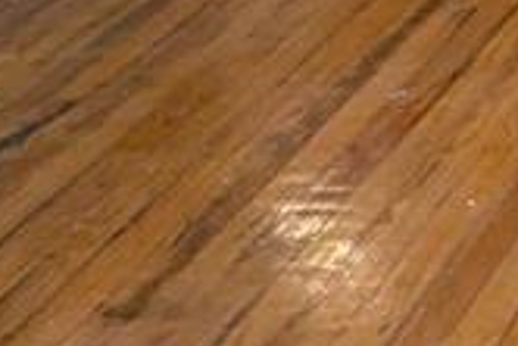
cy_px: -810
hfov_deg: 15.2
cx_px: 1220
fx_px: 1195
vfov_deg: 9.9
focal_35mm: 83
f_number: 2.2
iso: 155
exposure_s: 1/30
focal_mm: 1.95
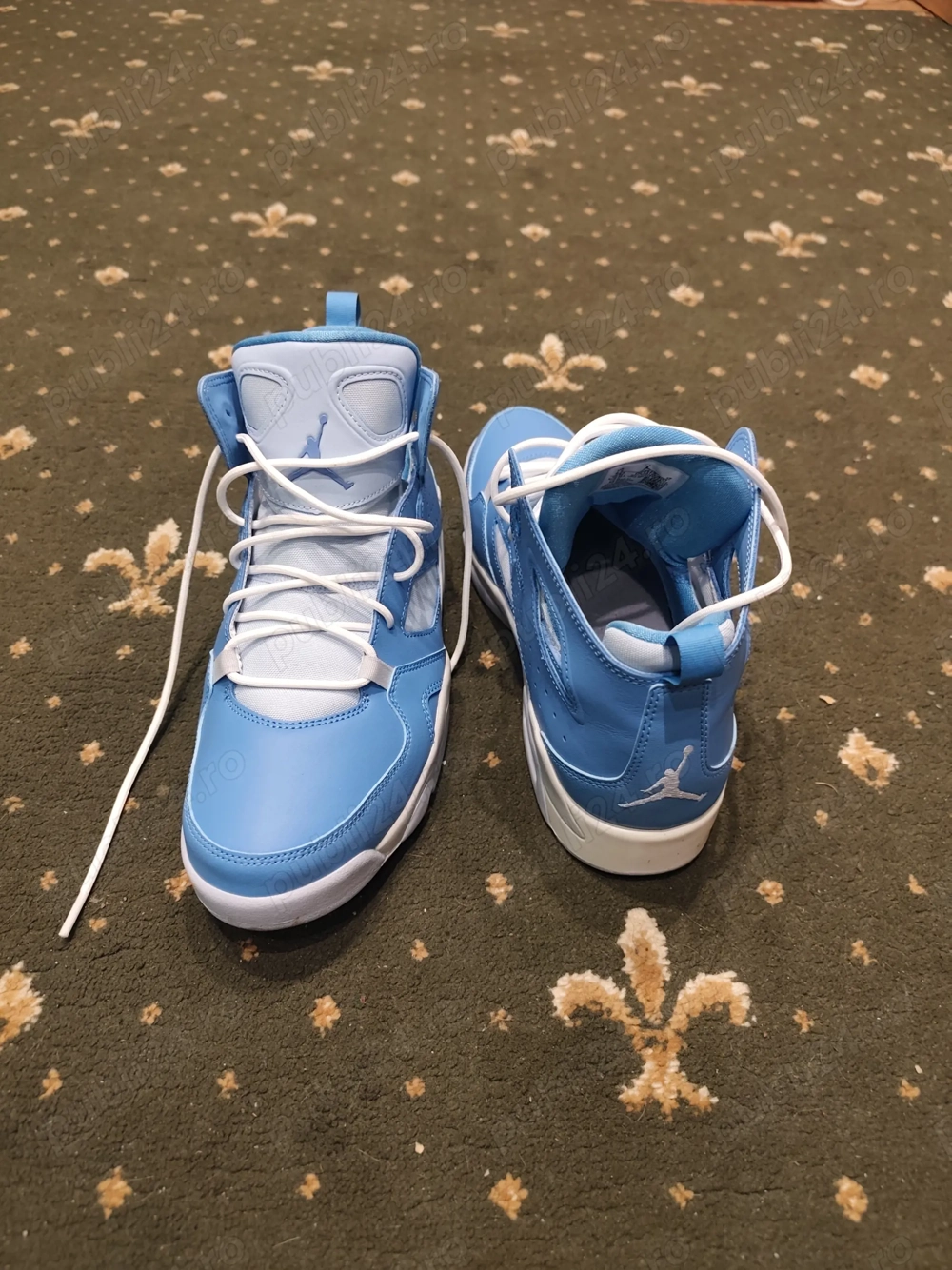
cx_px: 476
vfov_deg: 73.9
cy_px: 635
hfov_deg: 58.9
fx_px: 844
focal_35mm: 23
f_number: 1.65
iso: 1600
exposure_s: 1/33.3
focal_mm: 6.19
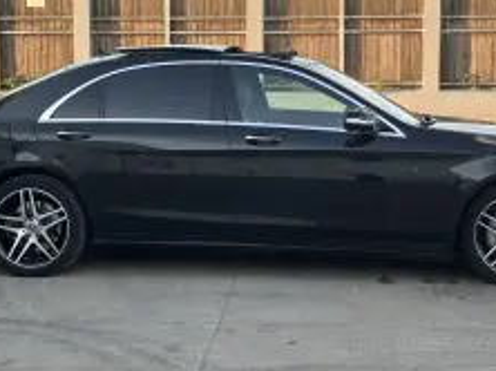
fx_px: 1116
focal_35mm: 78
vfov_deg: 18.8
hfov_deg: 25.0
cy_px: 156
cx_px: 266
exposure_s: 1/305
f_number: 1.78
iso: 64
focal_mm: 6.76
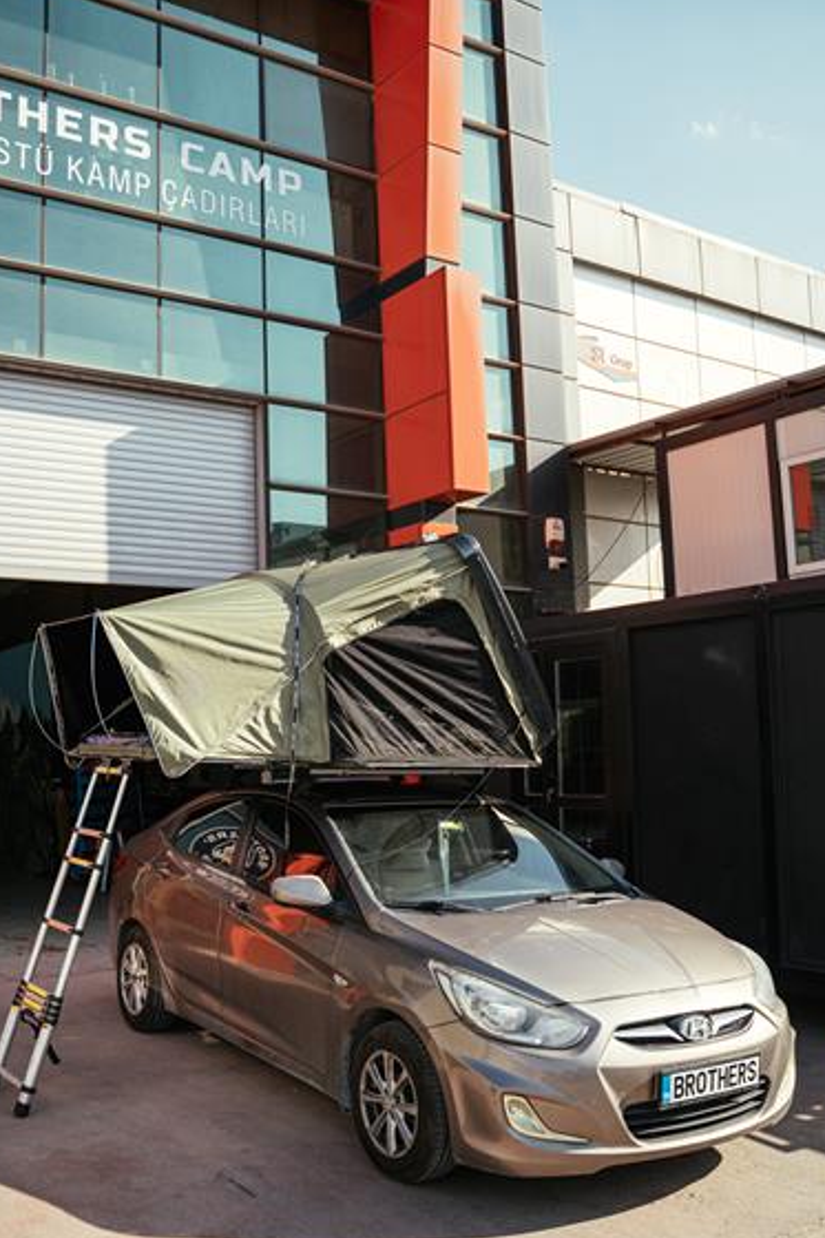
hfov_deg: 39.9
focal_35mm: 33
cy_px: 639
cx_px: 356
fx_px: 1135
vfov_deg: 57.2
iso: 200
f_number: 2.8
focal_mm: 28
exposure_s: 1/2000
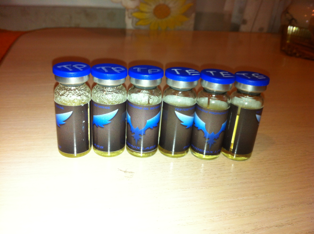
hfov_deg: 52.7
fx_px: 317
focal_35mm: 35
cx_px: 157
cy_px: 117
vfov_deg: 40.6
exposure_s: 1/32
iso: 80
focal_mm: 3.85
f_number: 2.8
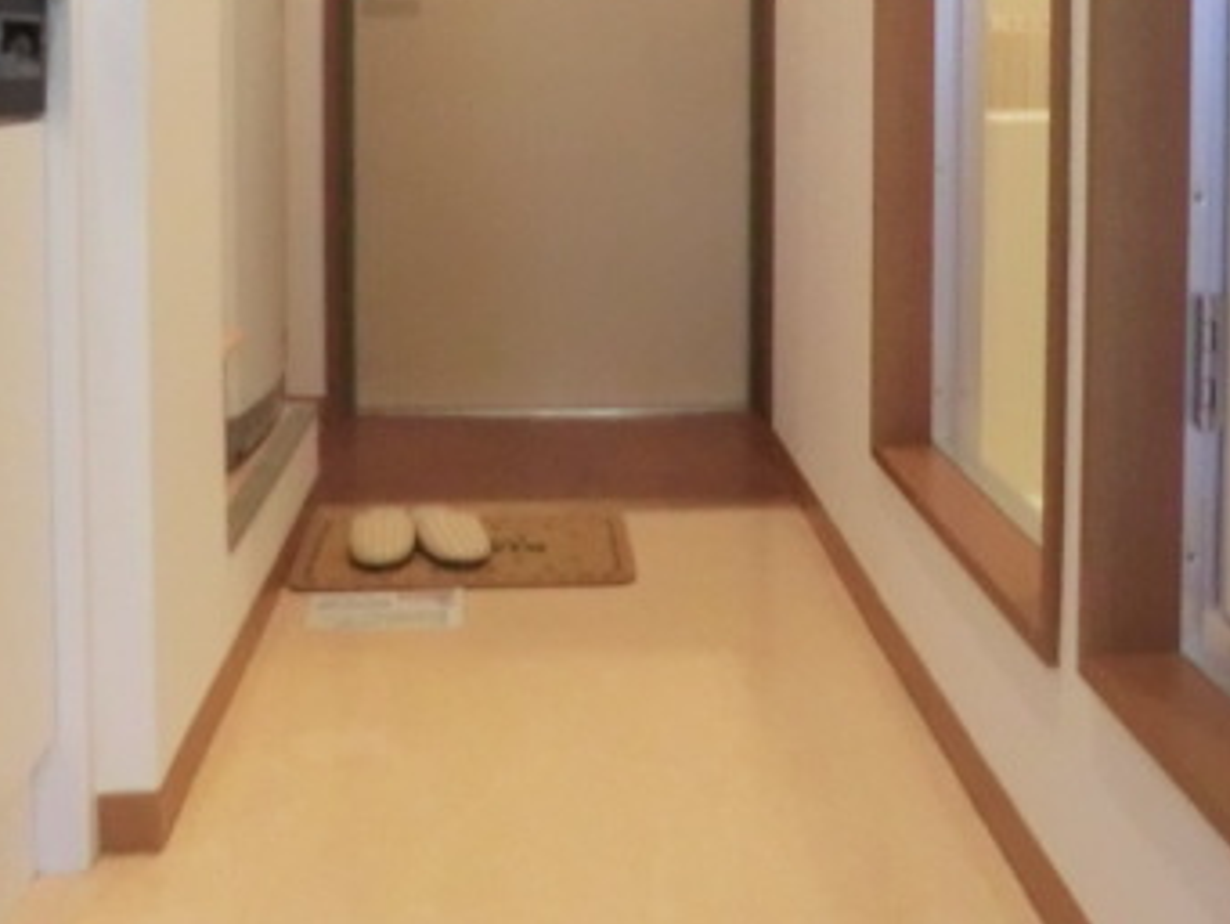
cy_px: 119
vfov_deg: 31.0
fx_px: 1600
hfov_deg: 42.0
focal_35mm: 45
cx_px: 675
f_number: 3.2
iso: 800
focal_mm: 4.3
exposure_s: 1/40
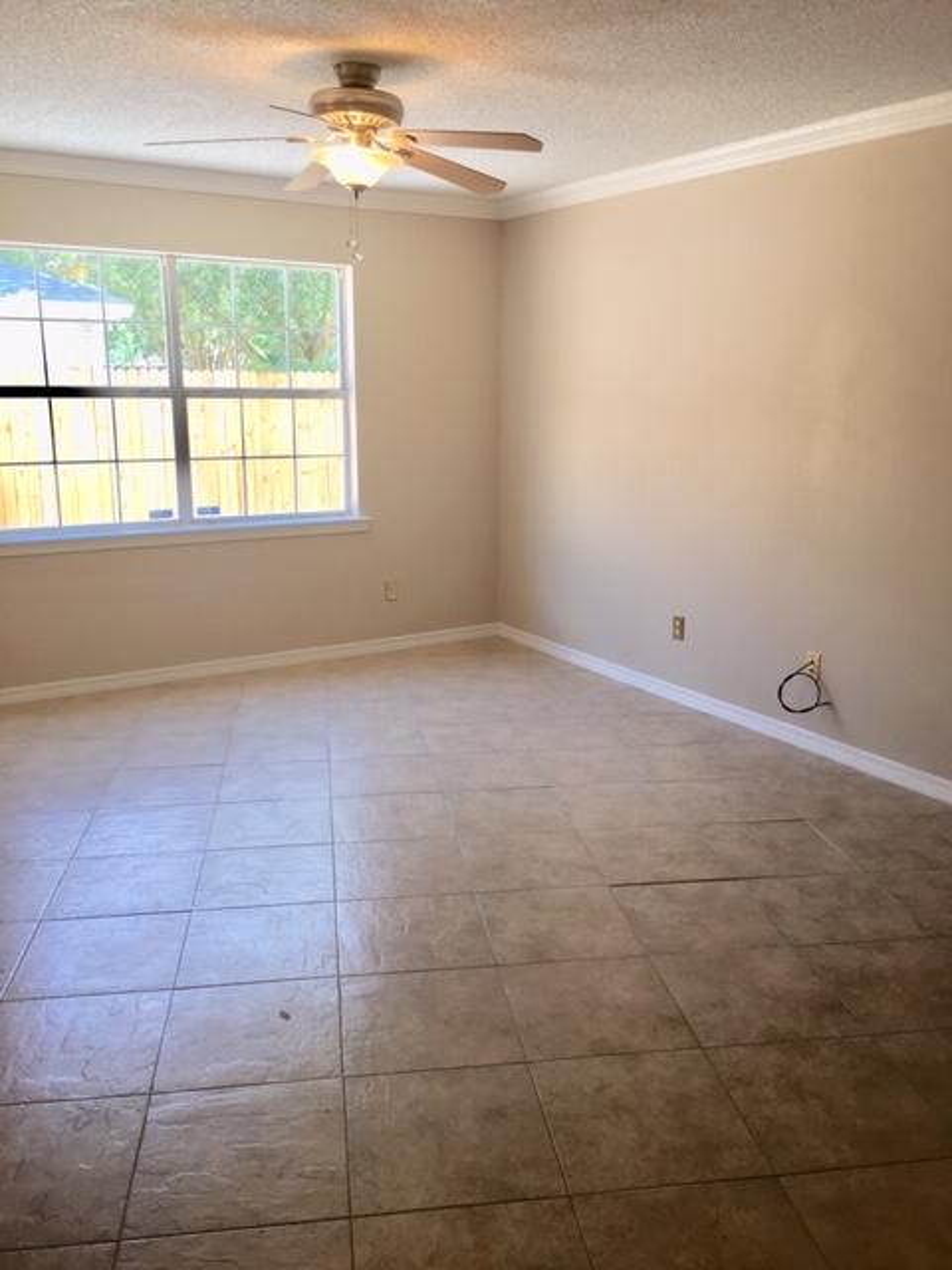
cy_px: 635
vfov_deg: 61.7
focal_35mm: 29
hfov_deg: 48.2
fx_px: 1063
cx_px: 476
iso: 32
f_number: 2.2
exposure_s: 1/60
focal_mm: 4.15
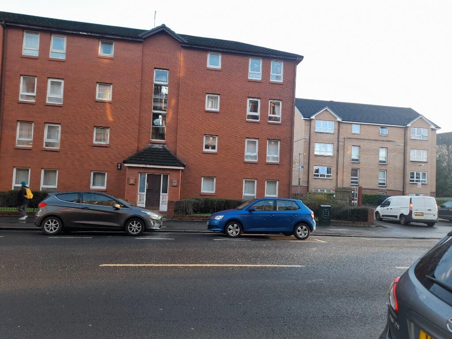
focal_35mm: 25
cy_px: 170
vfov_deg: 54.9
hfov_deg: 69.4
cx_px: 226
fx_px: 326
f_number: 2
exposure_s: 1/50
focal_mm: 4.6
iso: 20
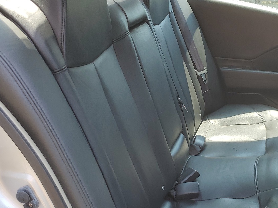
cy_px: 127
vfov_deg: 29.0
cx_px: 225
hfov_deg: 36.8
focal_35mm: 50
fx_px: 402
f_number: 1.5
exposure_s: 1/400
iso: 50
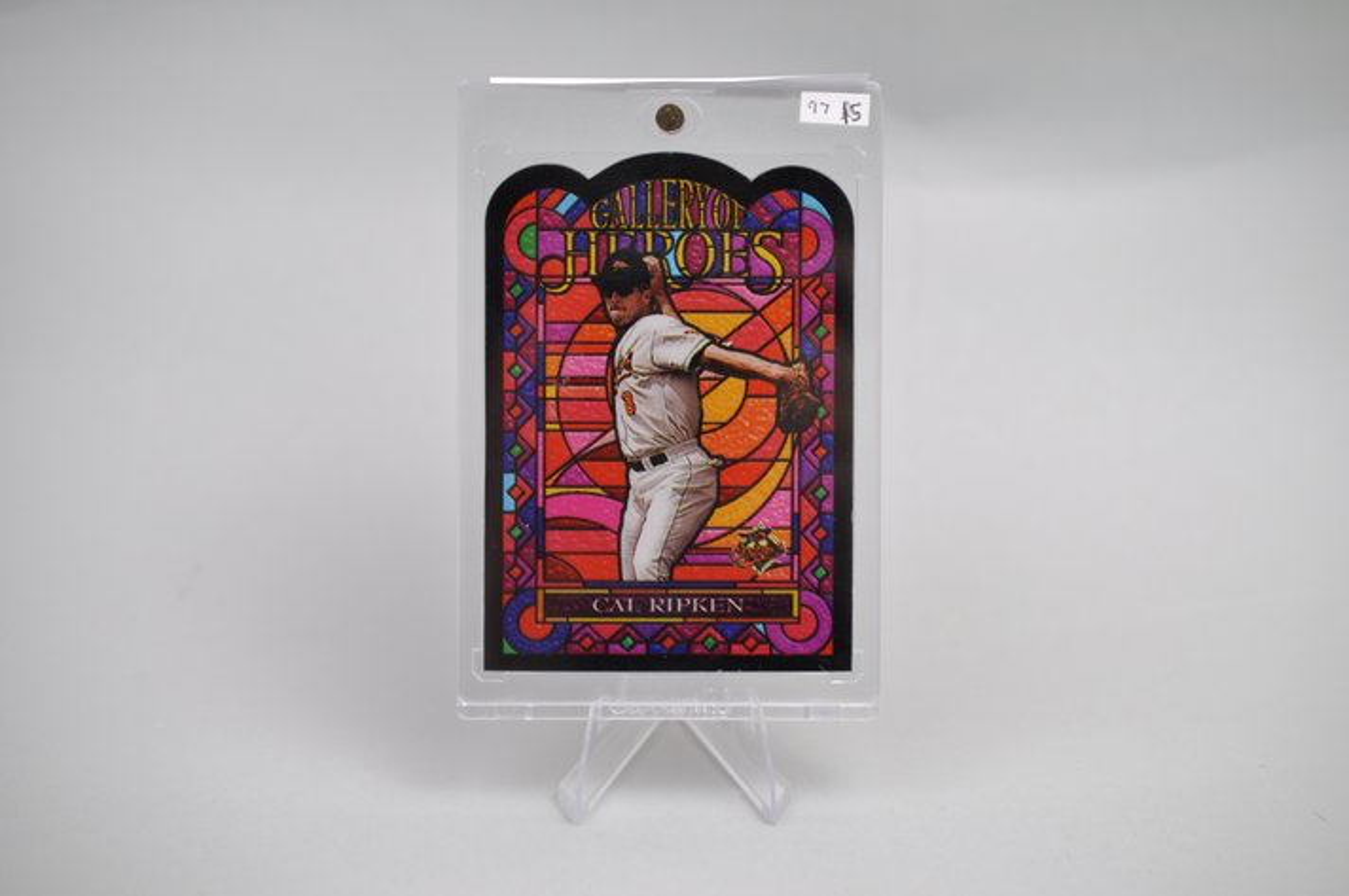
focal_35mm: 60
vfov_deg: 22.6
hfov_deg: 33.4
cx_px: 674
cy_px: 448
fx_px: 2246
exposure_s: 1/60
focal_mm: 40
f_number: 4
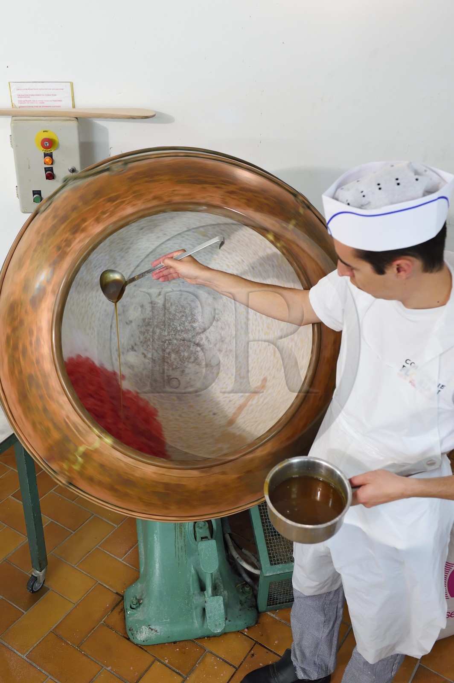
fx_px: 663
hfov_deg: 37.8
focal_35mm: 35
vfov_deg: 54.5
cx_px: 227
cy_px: 342
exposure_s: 1/60
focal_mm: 35
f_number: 5.6
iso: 2500
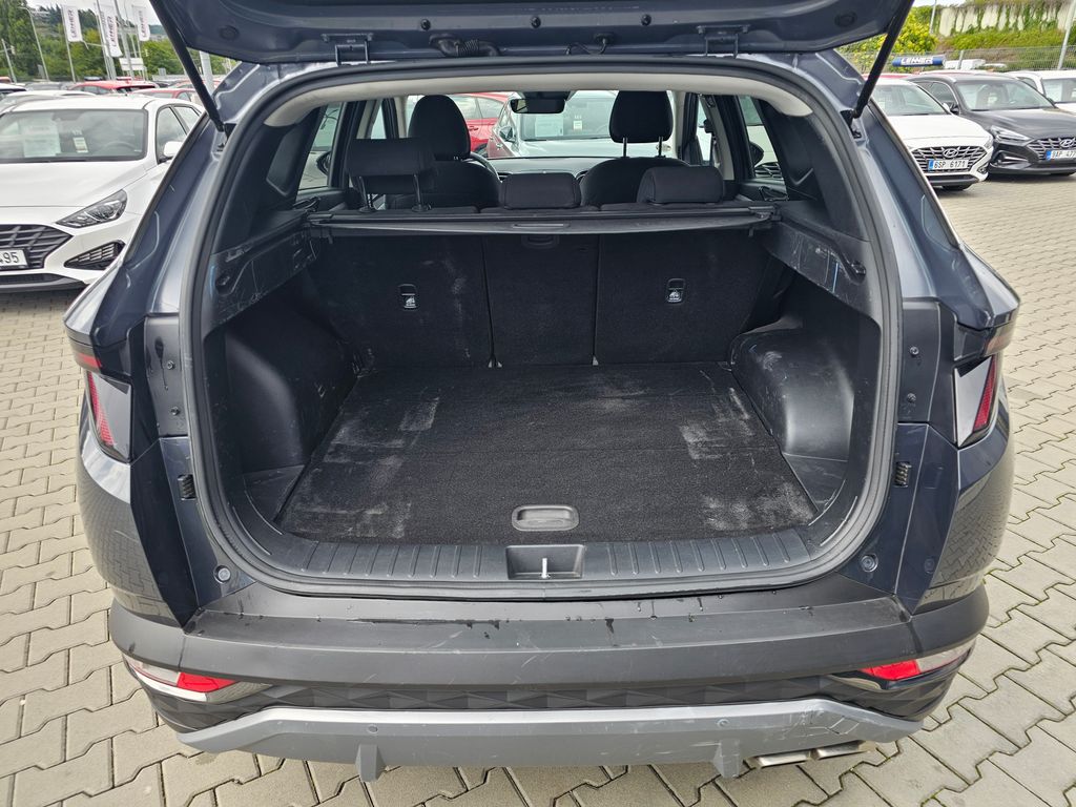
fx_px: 715
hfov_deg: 73.9
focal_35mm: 23
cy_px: 404
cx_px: 538
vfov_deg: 58.9
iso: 10
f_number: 1.7
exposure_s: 1/100
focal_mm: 6.3
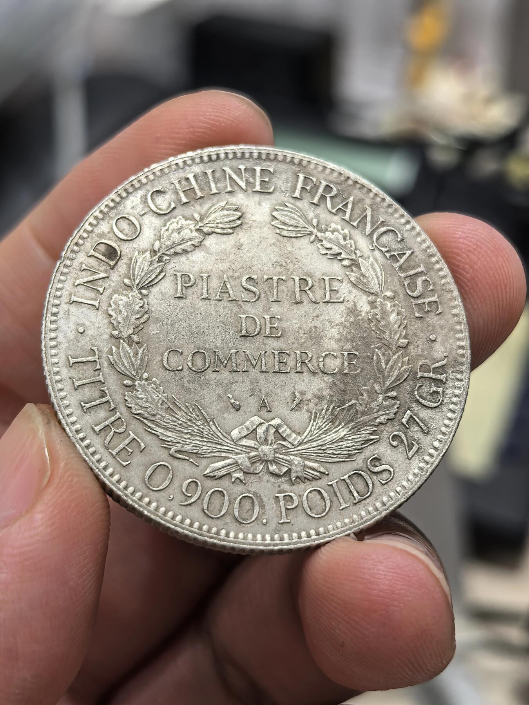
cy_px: 352
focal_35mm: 54
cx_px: 264
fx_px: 1100
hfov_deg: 27.0
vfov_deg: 35.5
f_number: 2
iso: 250
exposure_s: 1/100
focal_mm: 6.98
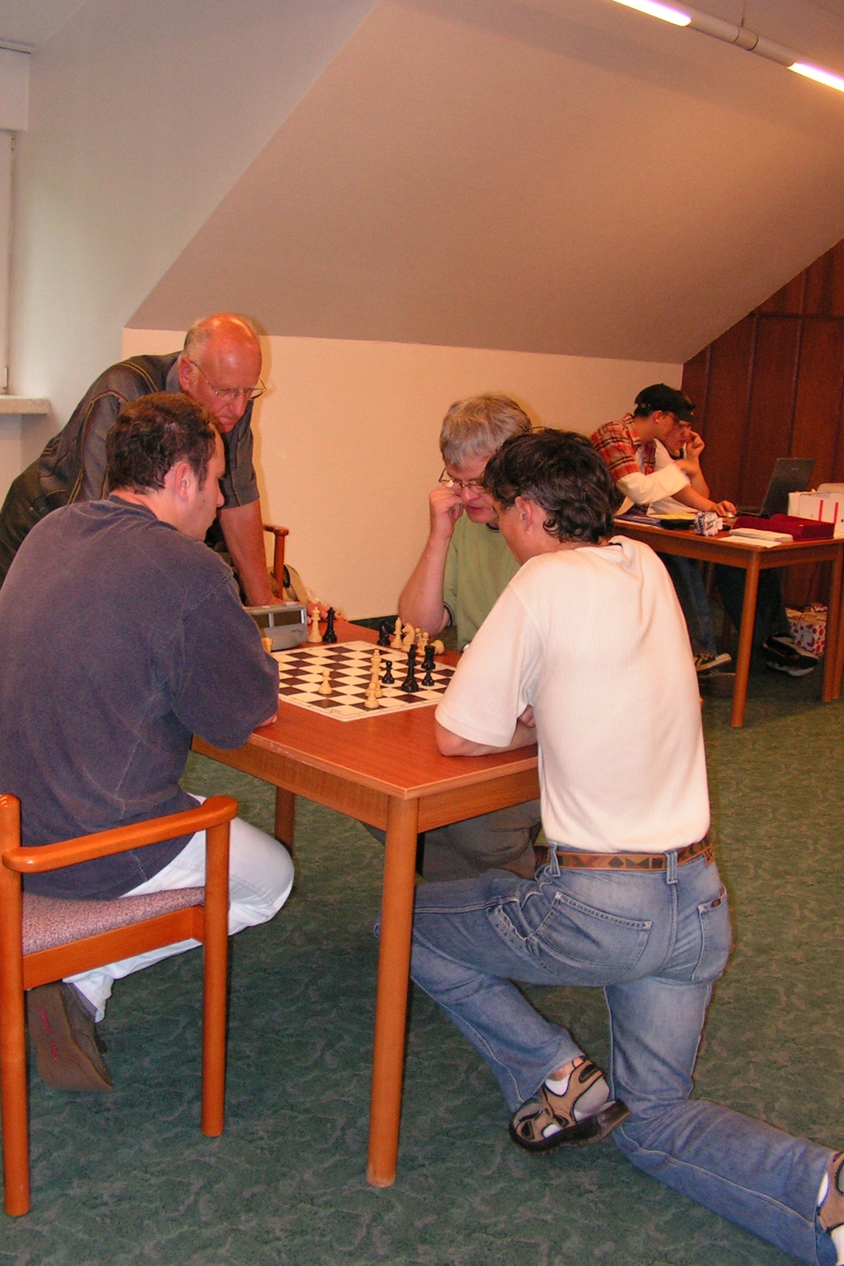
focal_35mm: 38
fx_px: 1336
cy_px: 632
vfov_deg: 50.7
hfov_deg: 35.0
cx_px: 417
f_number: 3.2
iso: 200
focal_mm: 6
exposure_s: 1/40
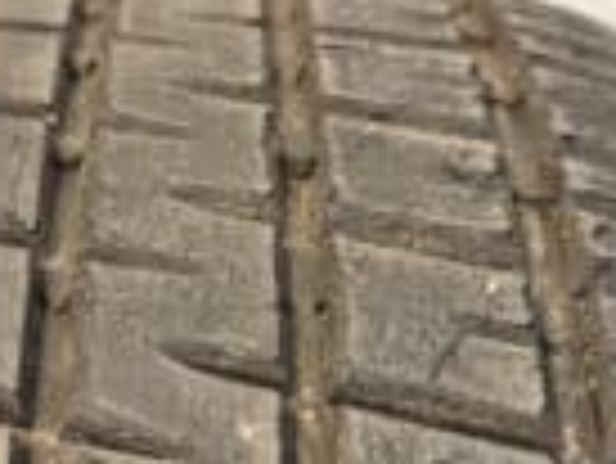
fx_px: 1247
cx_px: 261
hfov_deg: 27.7
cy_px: 455
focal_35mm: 70
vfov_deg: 20.4
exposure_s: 1/50
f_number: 1.78
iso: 500
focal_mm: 6.76
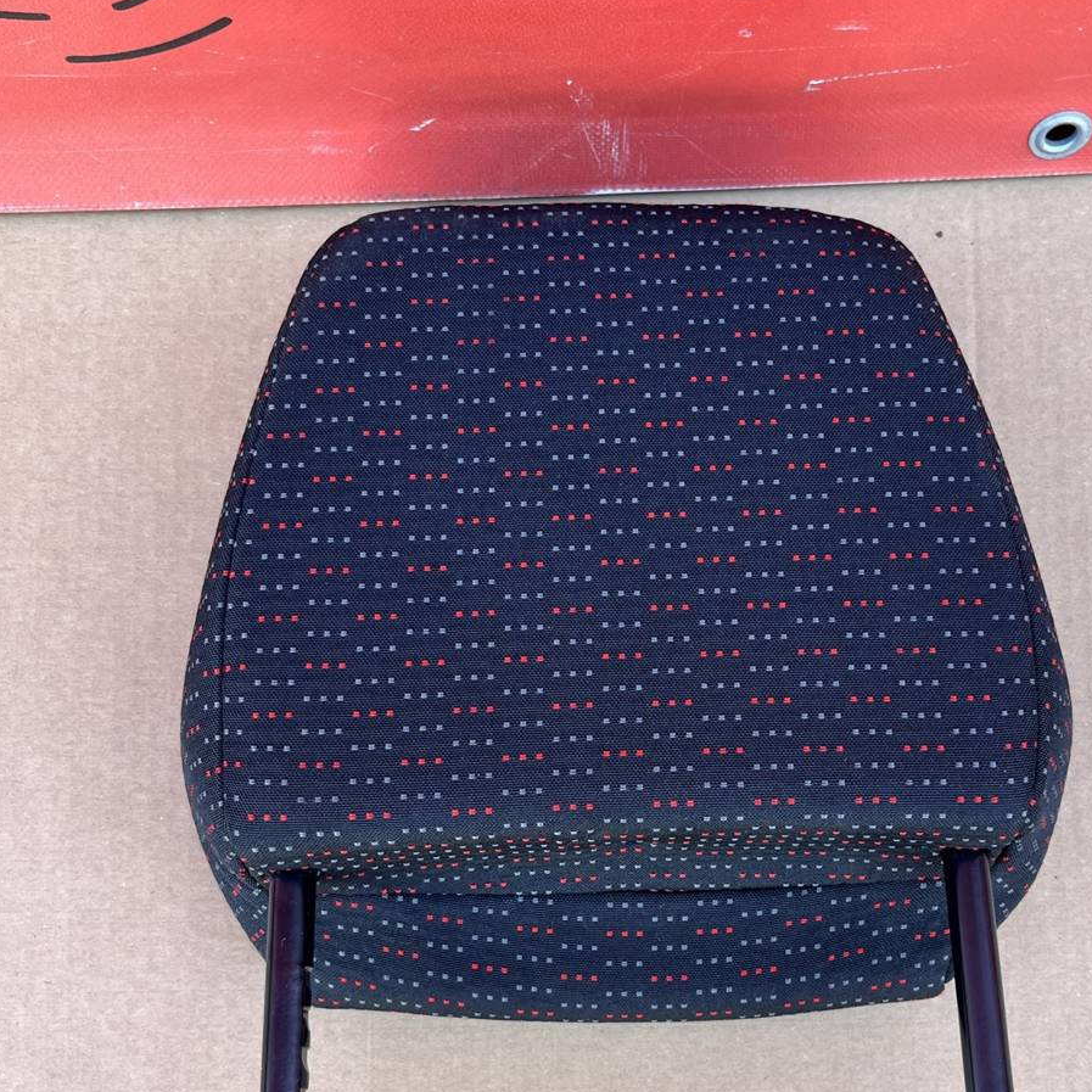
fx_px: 1463
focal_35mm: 41
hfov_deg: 40.8
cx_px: 648
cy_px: 688
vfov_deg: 40.6
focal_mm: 5.1
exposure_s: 1/122
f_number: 1.6
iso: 40
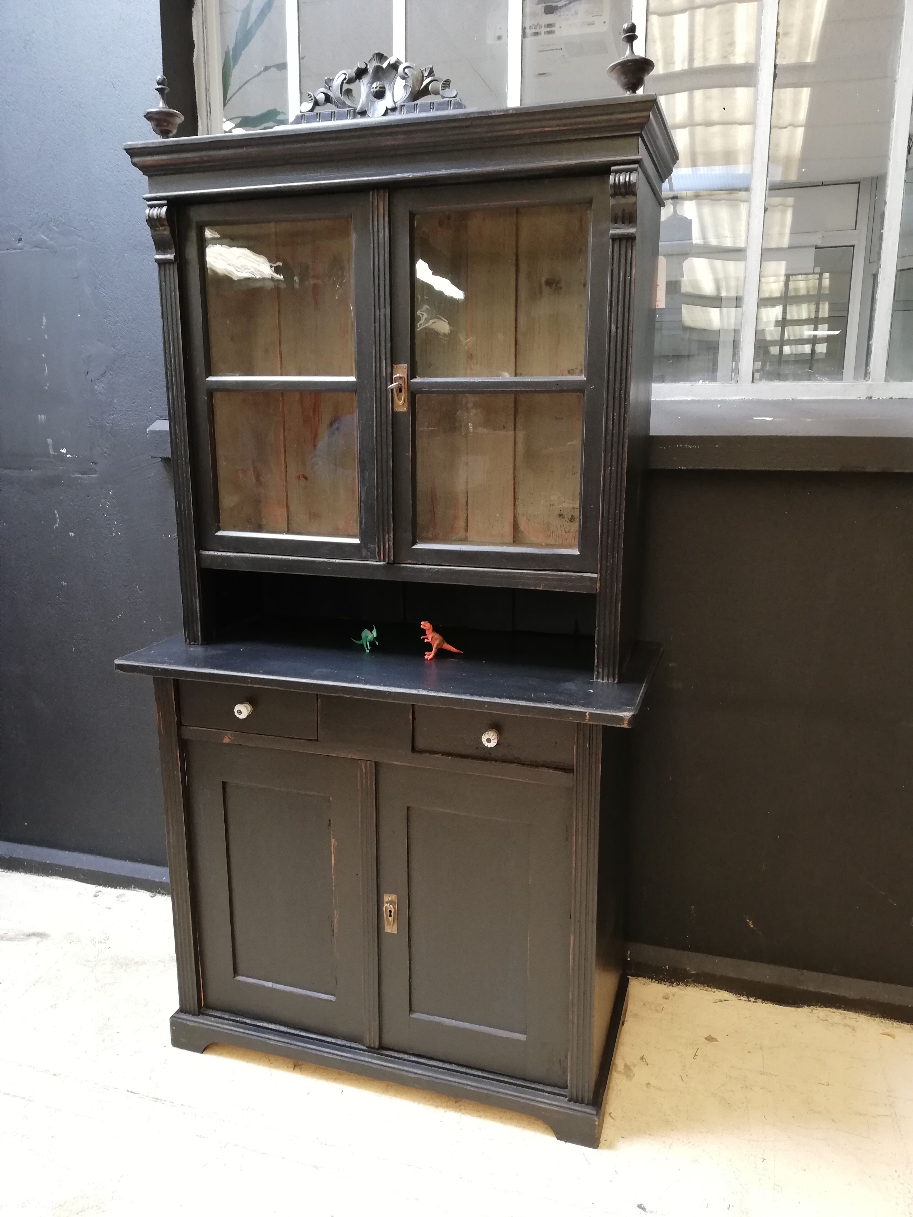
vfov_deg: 67.3
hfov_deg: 53.1
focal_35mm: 26
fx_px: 914
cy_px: 608
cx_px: 456
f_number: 2.2
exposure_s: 1/33.3
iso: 250
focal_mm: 3.81
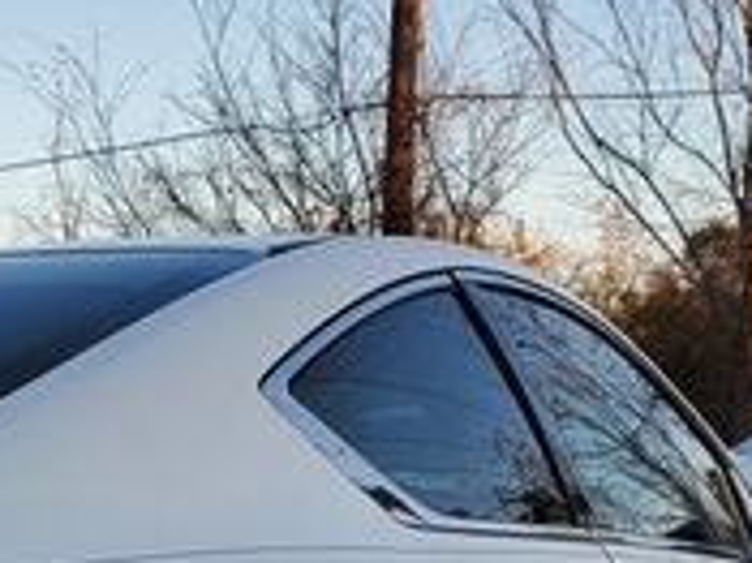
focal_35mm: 95
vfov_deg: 14.3
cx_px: -223
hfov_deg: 19.1
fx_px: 2062
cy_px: 885
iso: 50
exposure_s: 1/401
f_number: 2.4
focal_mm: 4.3
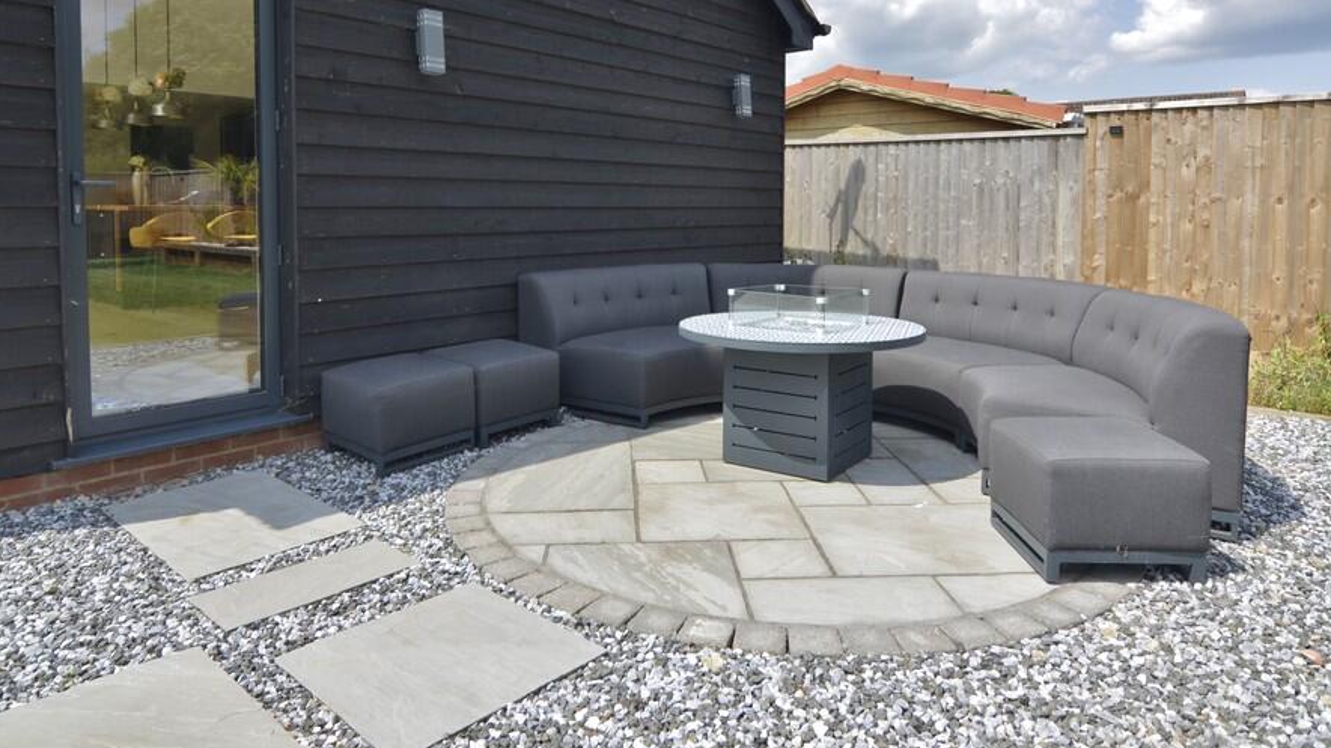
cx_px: 670
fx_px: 833
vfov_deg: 47.5
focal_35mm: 24
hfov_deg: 77.2
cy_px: 245
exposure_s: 1/250
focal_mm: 13
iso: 200
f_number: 8
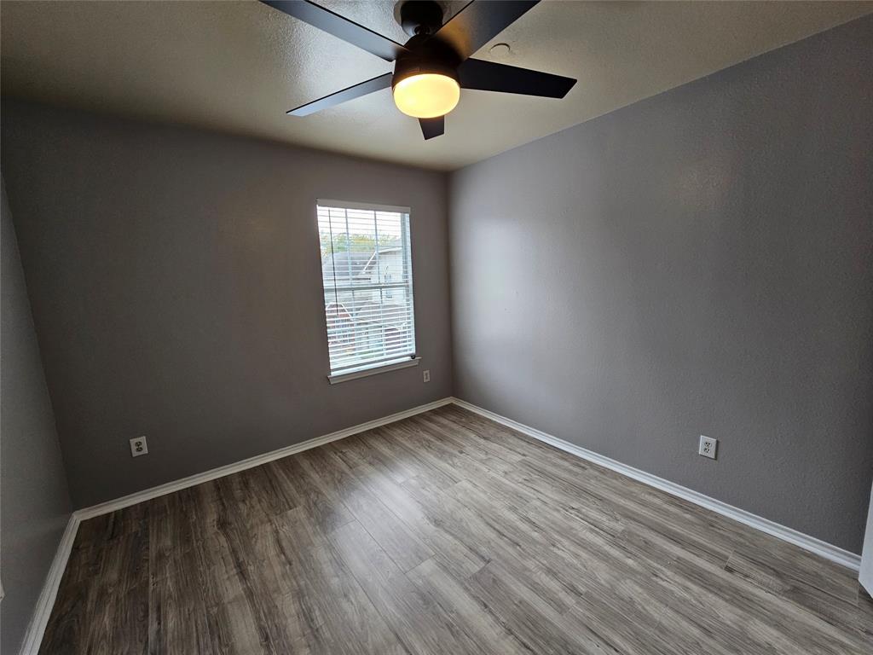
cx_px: 436
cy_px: 328
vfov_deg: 89.9
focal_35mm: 13
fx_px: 328
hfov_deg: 106.2
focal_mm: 2.2
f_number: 2.2
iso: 100
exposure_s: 1/60
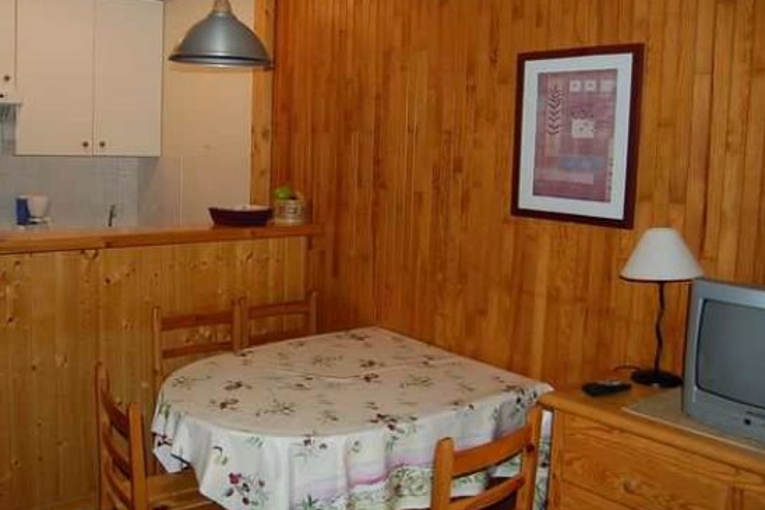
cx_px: 313
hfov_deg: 56.9
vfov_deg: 39.9
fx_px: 701
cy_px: 222
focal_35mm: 33
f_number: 3.5
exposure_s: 1/60
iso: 400
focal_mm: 18
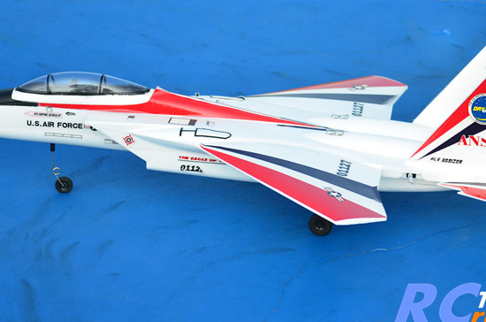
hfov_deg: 14.5
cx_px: 254
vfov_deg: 9.6
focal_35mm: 142
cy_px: 127
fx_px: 1909
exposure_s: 1/320
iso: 100
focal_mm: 65
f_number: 4.5
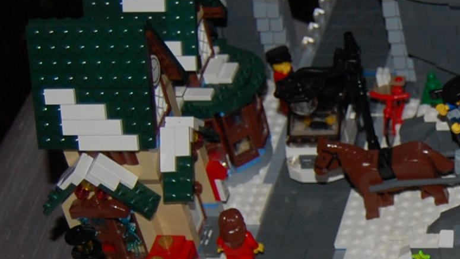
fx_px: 1635
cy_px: 258
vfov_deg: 9.0
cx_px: 598
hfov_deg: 15.3
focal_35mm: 134
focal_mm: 22
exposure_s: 1/60
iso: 400
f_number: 3.8
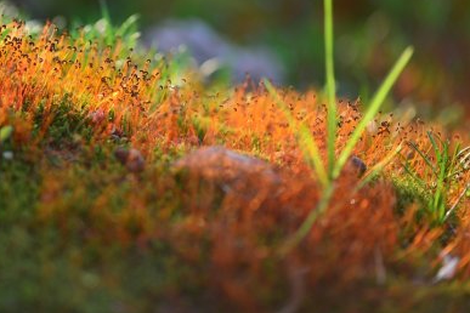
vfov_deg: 7.3
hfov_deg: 10.9
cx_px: 55
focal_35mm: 187
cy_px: 61
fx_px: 2441
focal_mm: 105
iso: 200
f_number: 4
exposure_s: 1/200
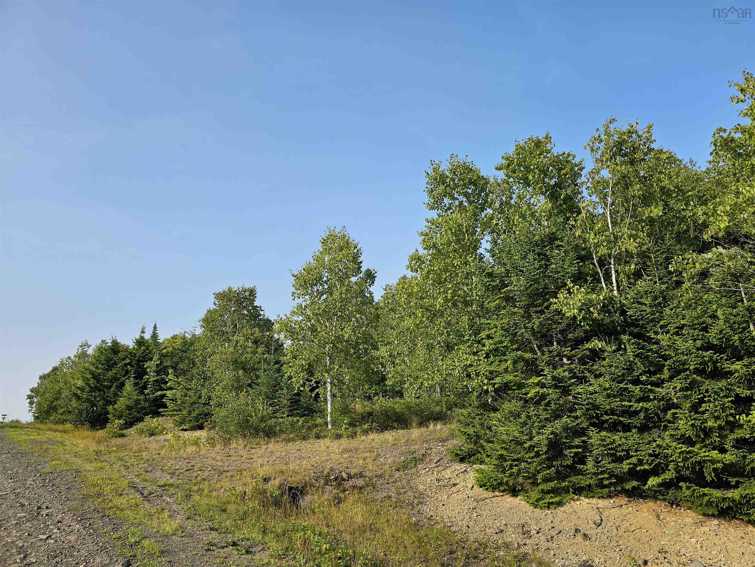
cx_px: 378
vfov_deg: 58.9
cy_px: 284
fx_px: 502
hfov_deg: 73.9
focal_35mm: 23
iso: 10
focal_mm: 6.3
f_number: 1.7
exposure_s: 1/825
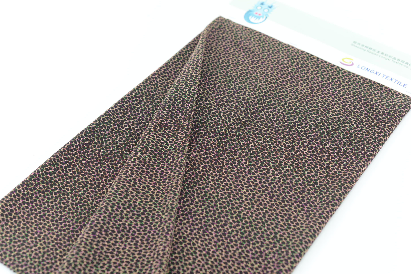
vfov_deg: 26.0
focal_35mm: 52
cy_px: 142
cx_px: 206
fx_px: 594
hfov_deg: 38.2
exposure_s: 1/50
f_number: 4
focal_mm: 50
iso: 100
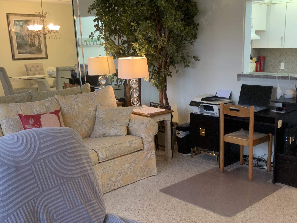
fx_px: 360
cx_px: 192
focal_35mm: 42
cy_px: 142
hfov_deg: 44.3
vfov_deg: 34.1
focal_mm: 3
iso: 125
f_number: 1.8
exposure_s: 1/60
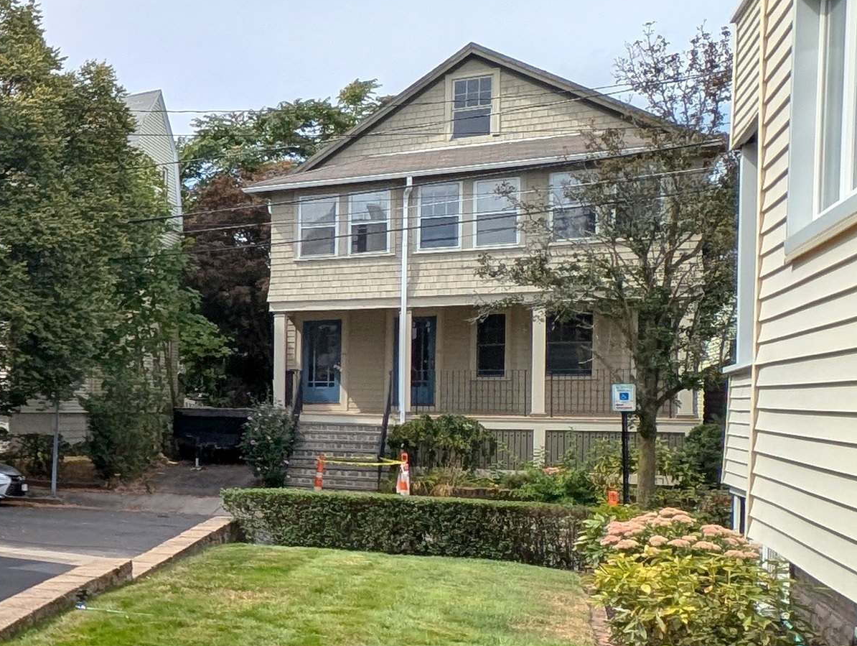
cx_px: -326
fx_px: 1016
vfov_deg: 35.0
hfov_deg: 31.6
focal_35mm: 41
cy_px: 403
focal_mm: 2.23
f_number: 1.95
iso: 43
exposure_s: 1/2625
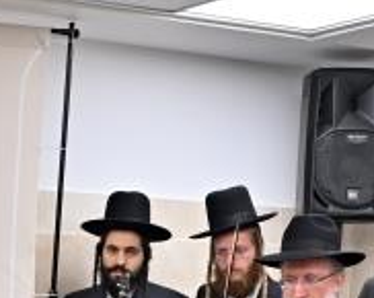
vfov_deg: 11.6
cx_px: -14
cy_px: 435
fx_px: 1403
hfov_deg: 14.9
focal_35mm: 127
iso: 640
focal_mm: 24
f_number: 4
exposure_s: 1/200
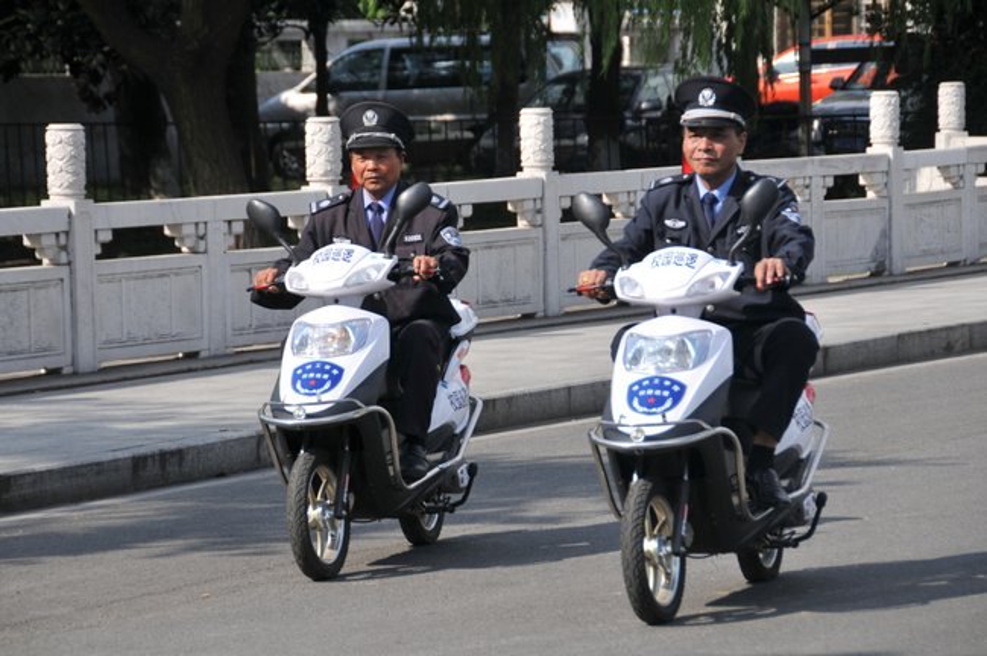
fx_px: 4601
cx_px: 494
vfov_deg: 8.2
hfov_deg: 12.2
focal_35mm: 168
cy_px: 328
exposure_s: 1/1000
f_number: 5.6
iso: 200
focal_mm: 112
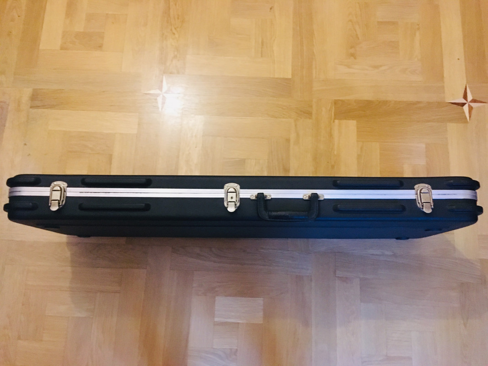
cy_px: 183
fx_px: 409
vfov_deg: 48.2
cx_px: 244
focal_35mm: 29
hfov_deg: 61.7
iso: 500
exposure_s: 1/17
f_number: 2.2
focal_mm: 4.15
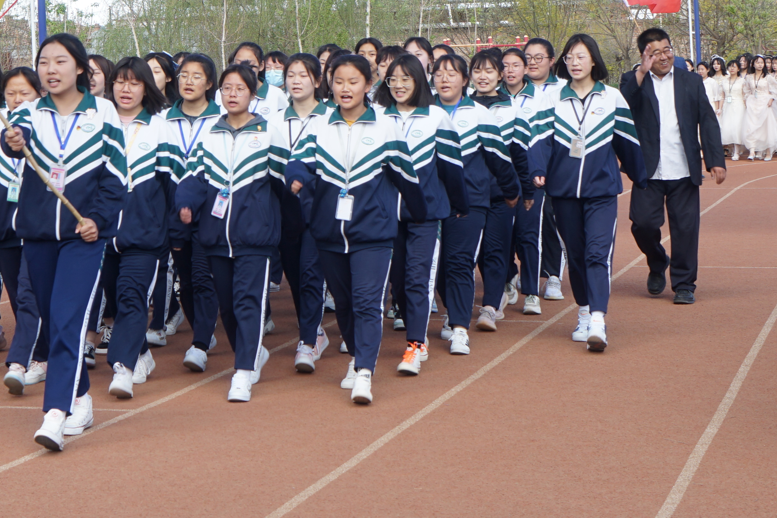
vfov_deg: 13.3
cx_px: 230
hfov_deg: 20.1
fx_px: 2180
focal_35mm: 101
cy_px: -69
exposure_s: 1/100
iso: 100
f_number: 7.1
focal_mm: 41
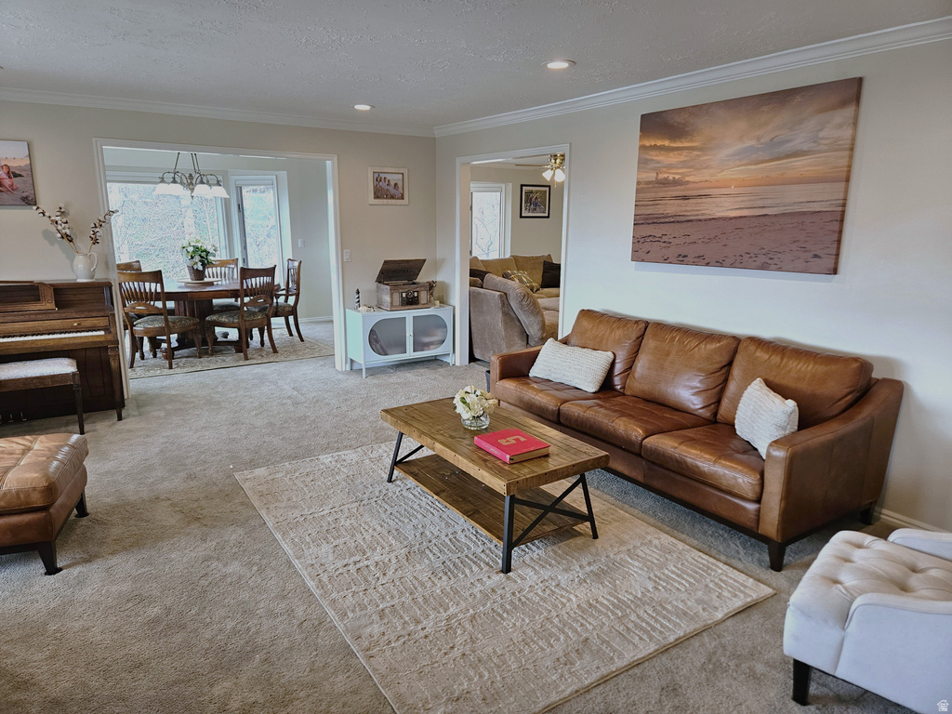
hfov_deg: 73.9
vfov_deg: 58.9
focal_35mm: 23
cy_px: 357
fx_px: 633
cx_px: 476
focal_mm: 5.4
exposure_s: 1/120
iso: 160
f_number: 1.8
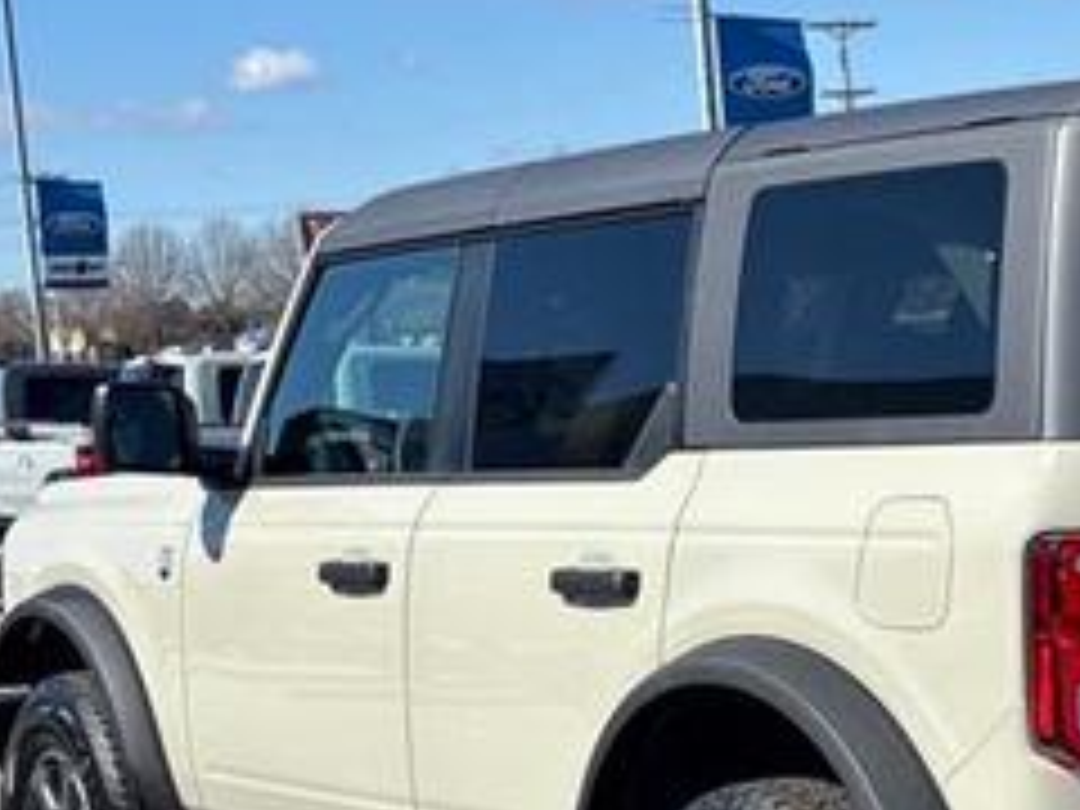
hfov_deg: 19.2
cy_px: 657
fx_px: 3151
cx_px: 936
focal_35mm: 101
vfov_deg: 14.6
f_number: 1.78
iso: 64
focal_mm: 6.76
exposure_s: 1/5848
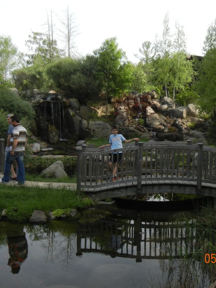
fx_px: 341
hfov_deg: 35.0
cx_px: 129
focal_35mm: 41
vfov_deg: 45.8
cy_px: 142
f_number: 3.5
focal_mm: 5.4
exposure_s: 1/564
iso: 160
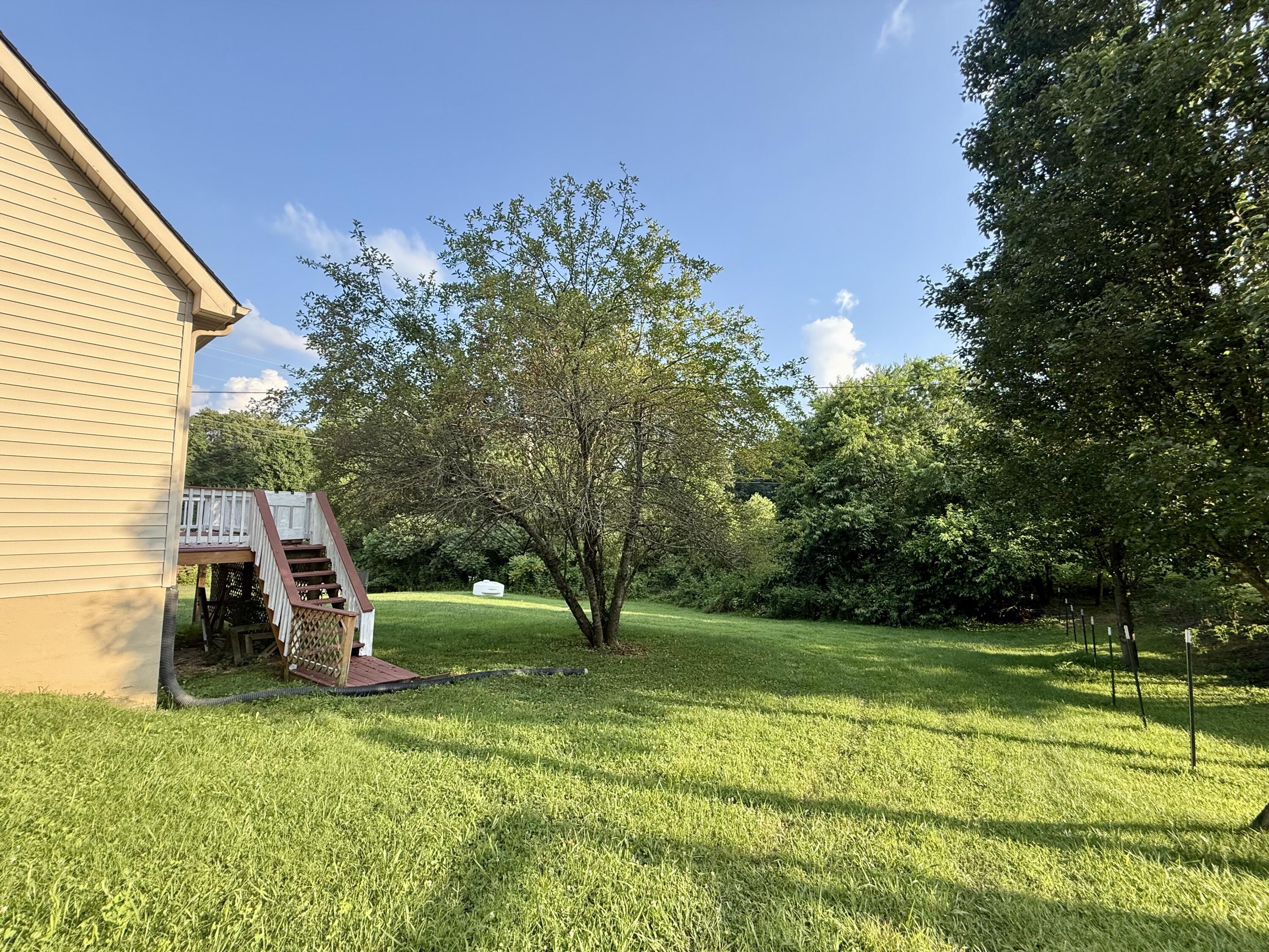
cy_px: 476
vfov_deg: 85.7
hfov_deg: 102.1
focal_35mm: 14
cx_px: 634
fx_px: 513
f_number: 2.2
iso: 64
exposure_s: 1/411
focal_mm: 2.22
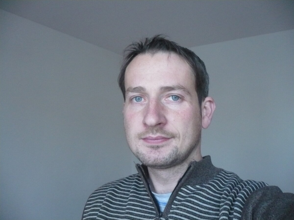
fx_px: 297
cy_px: 110
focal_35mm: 35
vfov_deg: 40.7
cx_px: 147
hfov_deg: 52.6
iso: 400
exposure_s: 1/40
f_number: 2.8
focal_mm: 5.8
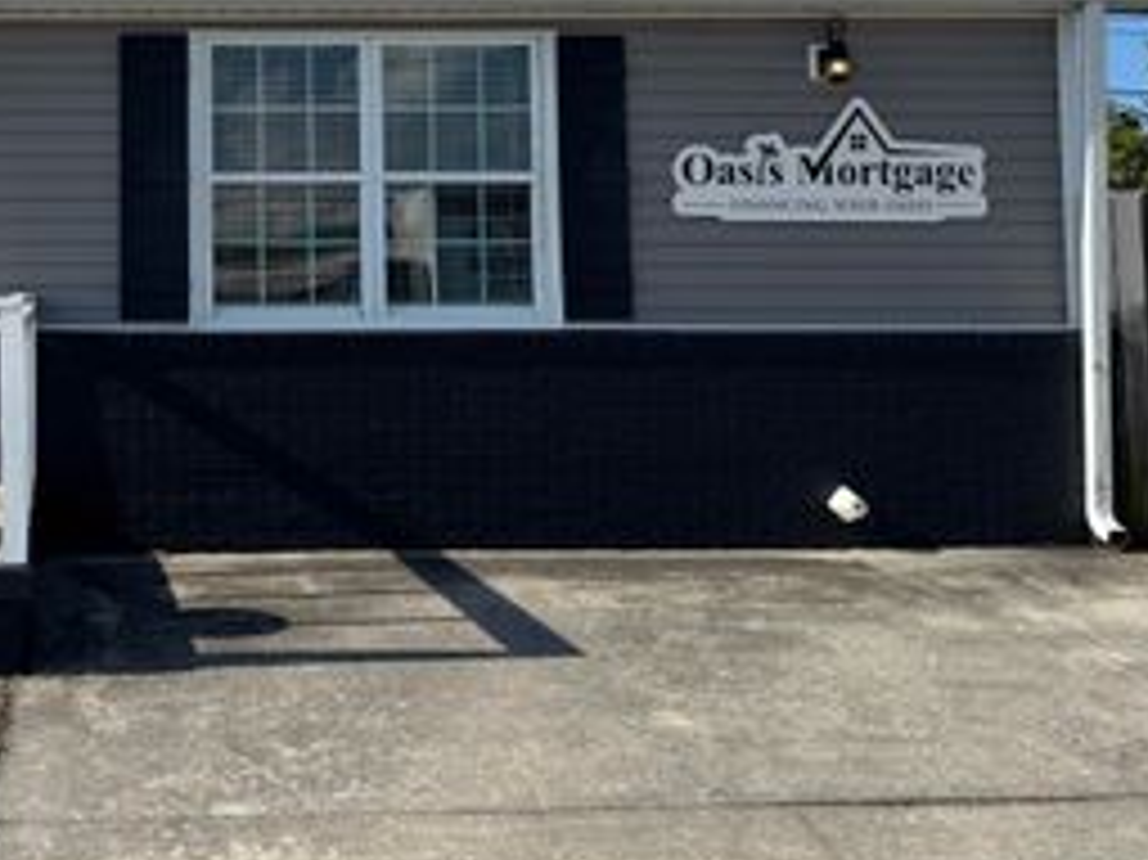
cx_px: 162
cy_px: 182
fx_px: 1558
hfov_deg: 38.3
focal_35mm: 47
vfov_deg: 30.2
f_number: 1.78
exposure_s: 1/4950
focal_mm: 6.76
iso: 80
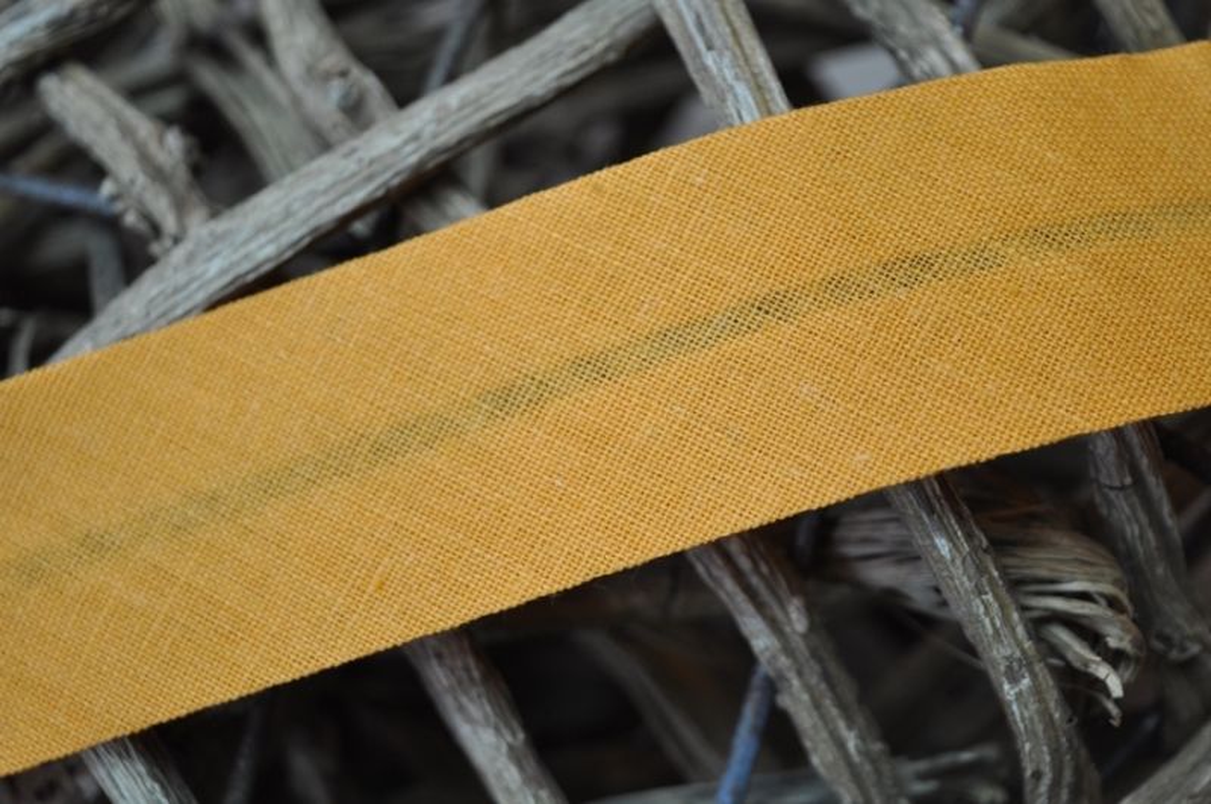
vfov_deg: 19.7
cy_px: 402
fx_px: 2318
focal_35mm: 69
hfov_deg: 29.3
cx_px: 606
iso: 400
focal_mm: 46
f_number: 5
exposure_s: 1/100
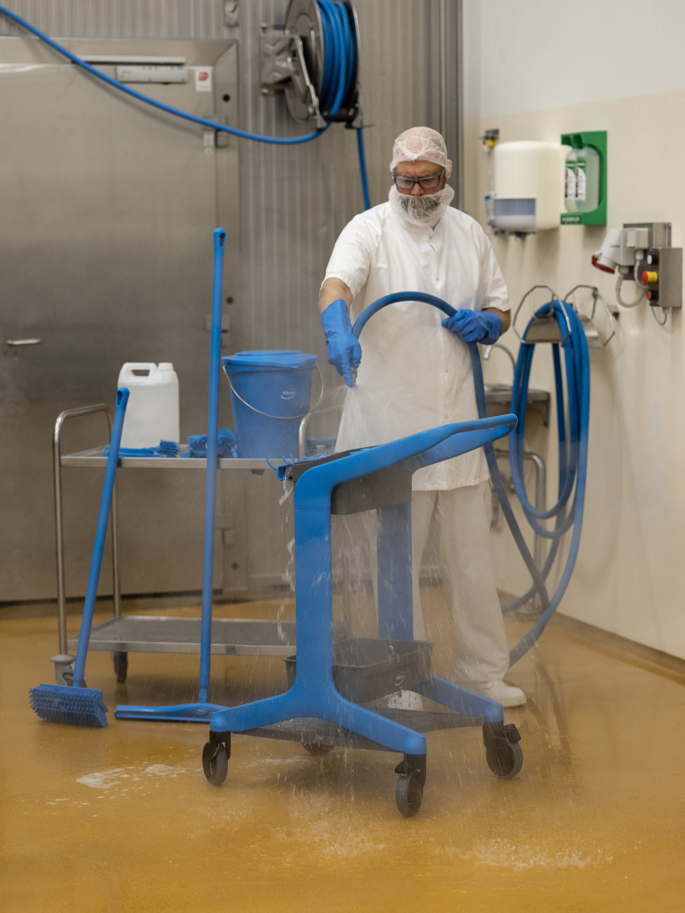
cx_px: 342
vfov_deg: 22.5
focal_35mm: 87
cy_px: 456
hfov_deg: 17.0
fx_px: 2295
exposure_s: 1/125
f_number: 3.6
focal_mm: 110
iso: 1000
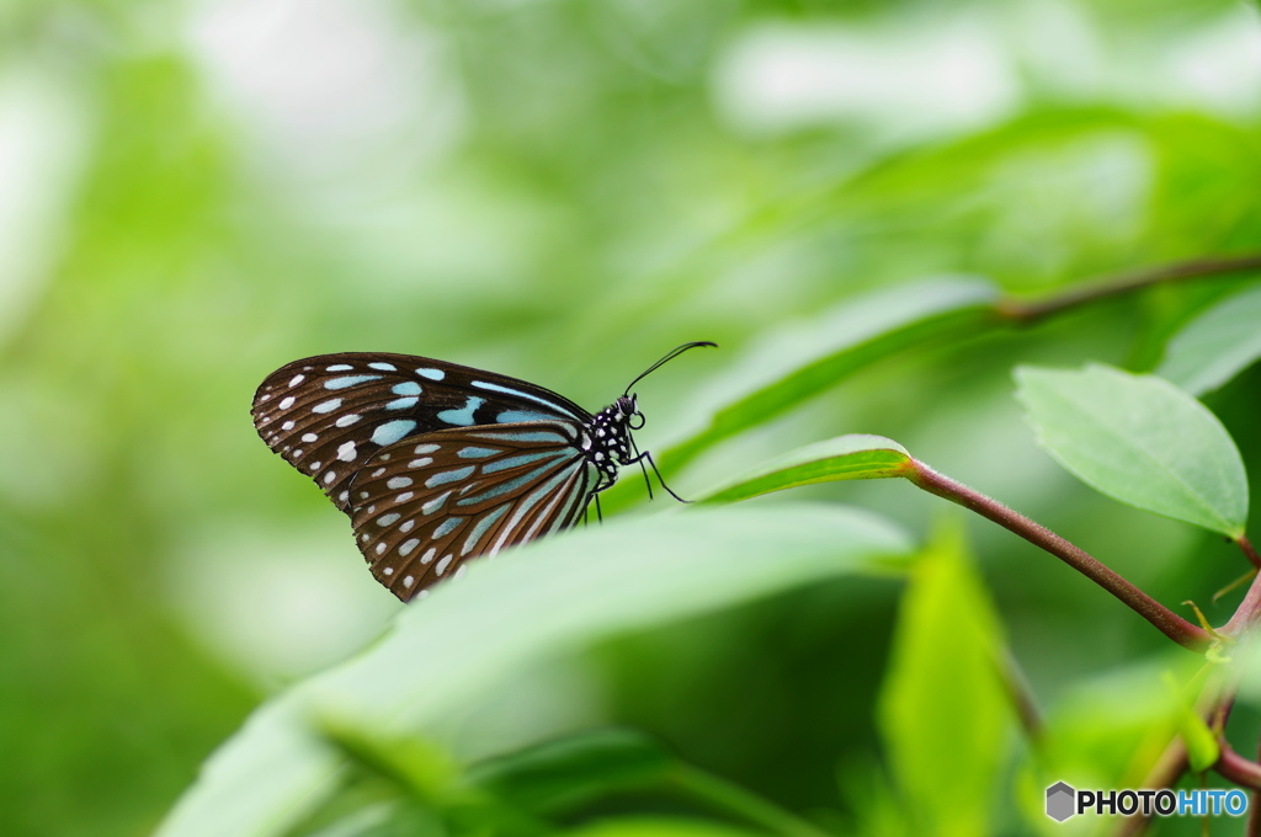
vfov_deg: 9.1
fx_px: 5247
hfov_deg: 13.7
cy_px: 418
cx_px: 630
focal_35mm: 150
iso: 100
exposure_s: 1/200
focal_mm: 100
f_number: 3.2
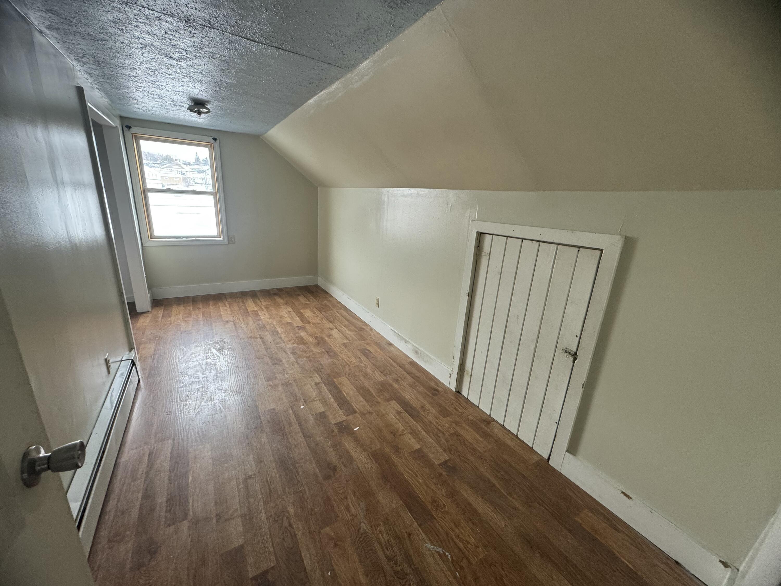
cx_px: 390
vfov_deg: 85.7
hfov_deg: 102.1
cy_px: 293
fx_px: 316
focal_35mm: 14
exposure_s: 1/99
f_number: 2.2
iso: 200
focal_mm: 2.22
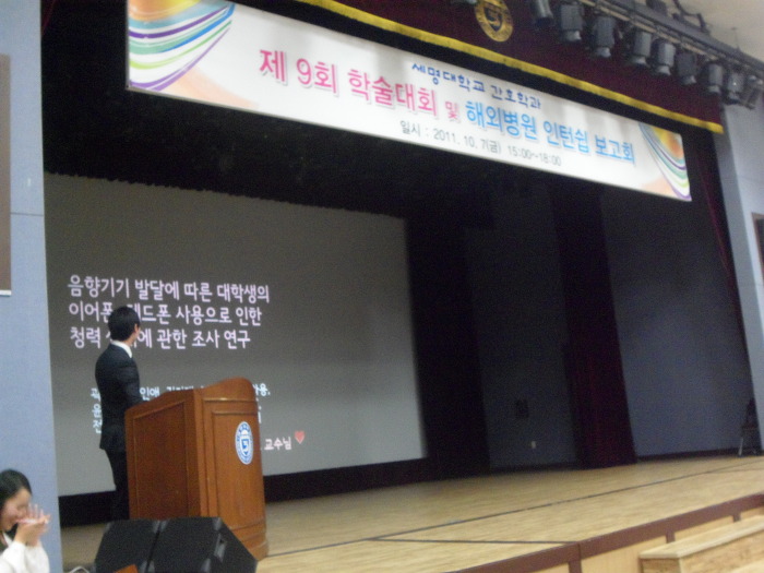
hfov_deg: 42.9
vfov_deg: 32.9
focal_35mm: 44
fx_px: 971
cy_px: 286
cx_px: 382
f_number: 4.5
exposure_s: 1/8
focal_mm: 7.8
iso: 640
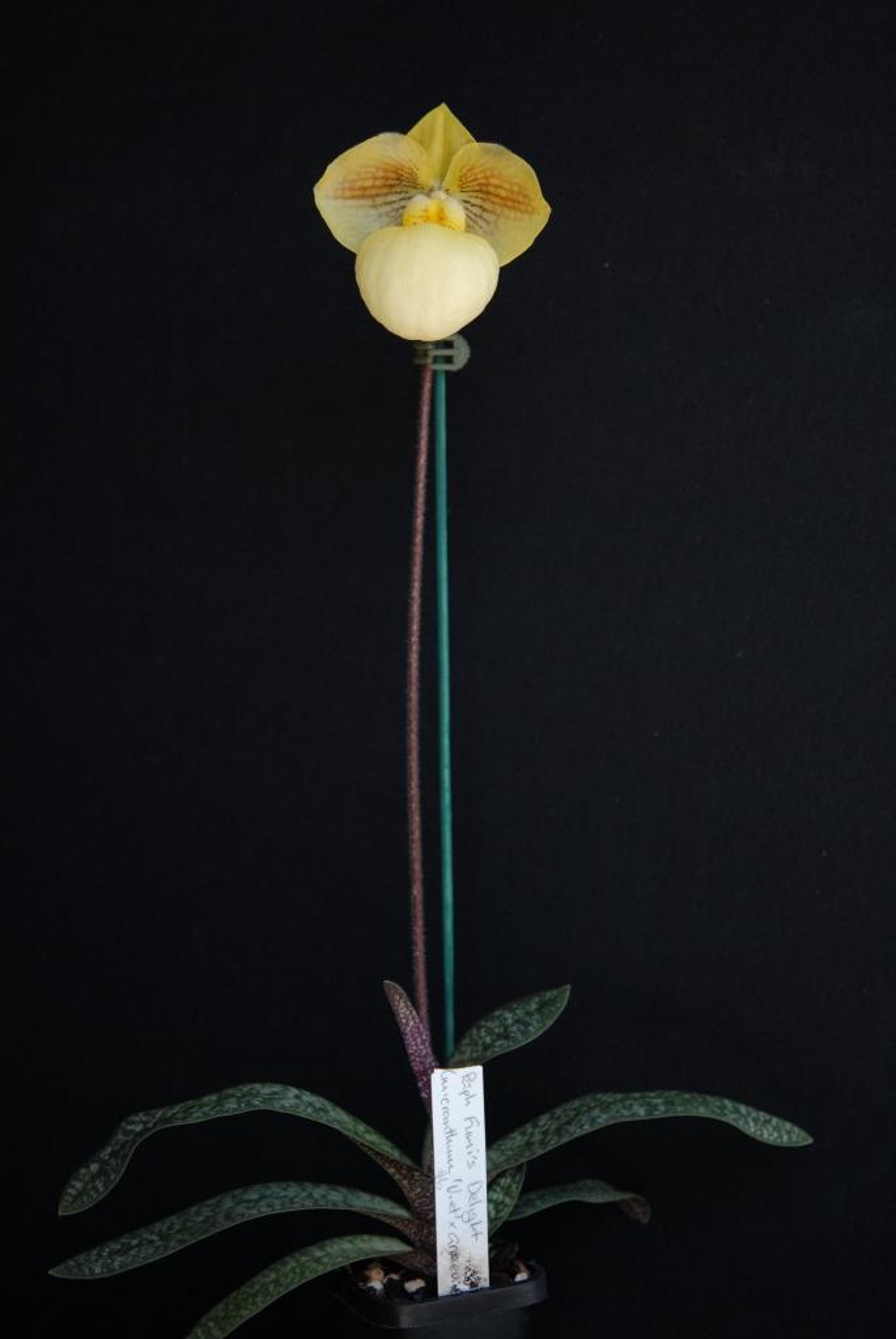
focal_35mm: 90
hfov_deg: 15.2
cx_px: 448
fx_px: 3352
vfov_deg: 22.6
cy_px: 670
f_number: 2.8
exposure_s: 1/750
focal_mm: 60
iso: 400
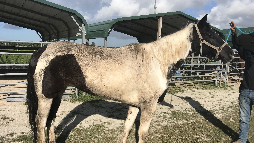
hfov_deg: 62.6
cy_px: 85
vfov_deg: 37.6
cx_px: 129
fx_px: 209
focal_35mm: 31
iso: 20
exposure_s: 1/4566
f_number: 1.8
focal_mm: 3.99
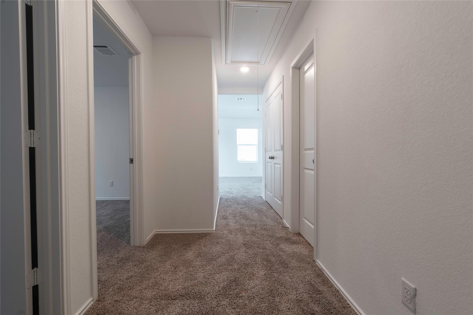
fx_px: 197
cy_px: 158
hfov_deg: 100.4
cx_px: 236
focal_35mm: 15
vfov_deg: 77.3
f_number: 11
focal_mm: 10
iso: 100
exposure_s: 1/20
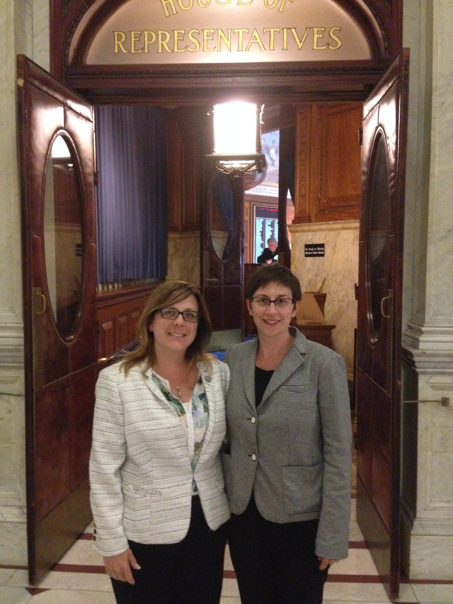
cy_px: 302
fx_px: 576
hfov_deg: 42.9
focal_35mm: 33
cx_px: 226
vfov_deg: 55.4
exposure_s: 1/15
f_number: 2.4
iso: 640
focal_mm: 4.12
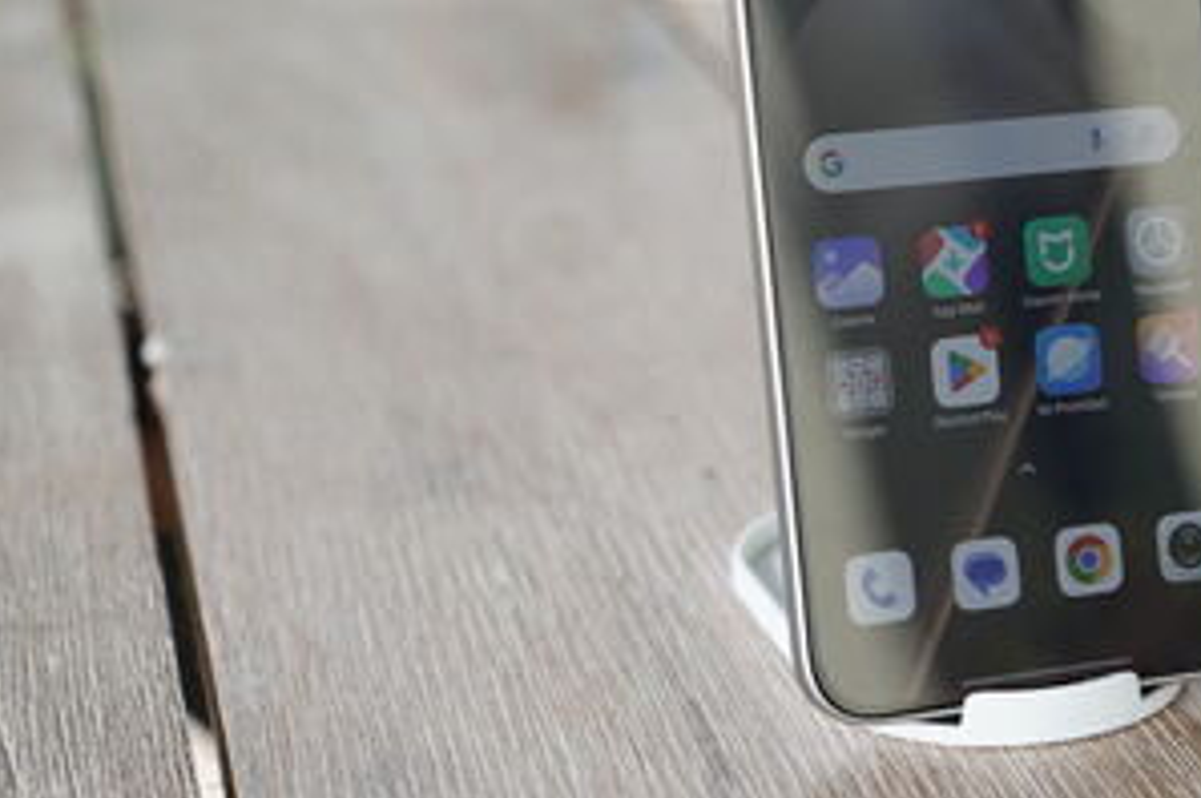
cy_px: 175
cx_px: 1080
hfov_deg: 19.8
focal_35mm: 101
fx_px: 3366
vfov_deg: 13.5
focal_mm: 49
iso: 100
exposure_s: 1/200
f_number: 4
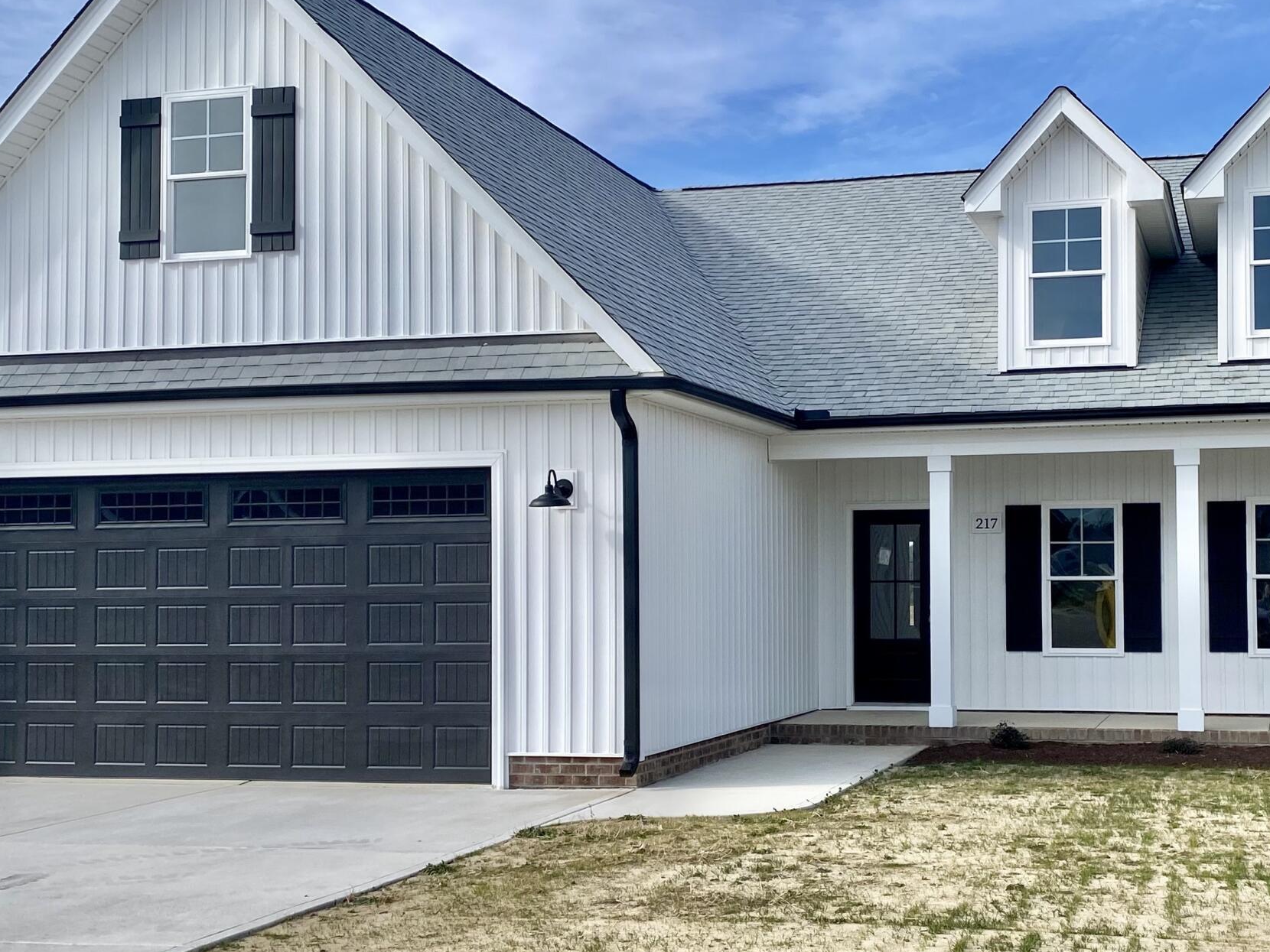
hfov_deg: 39.9
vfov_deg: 30.8
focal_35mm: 47
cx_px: 866
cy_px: 551
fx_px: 1724
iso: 32
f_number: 1.8
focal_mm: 4.25
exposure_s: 1/2755
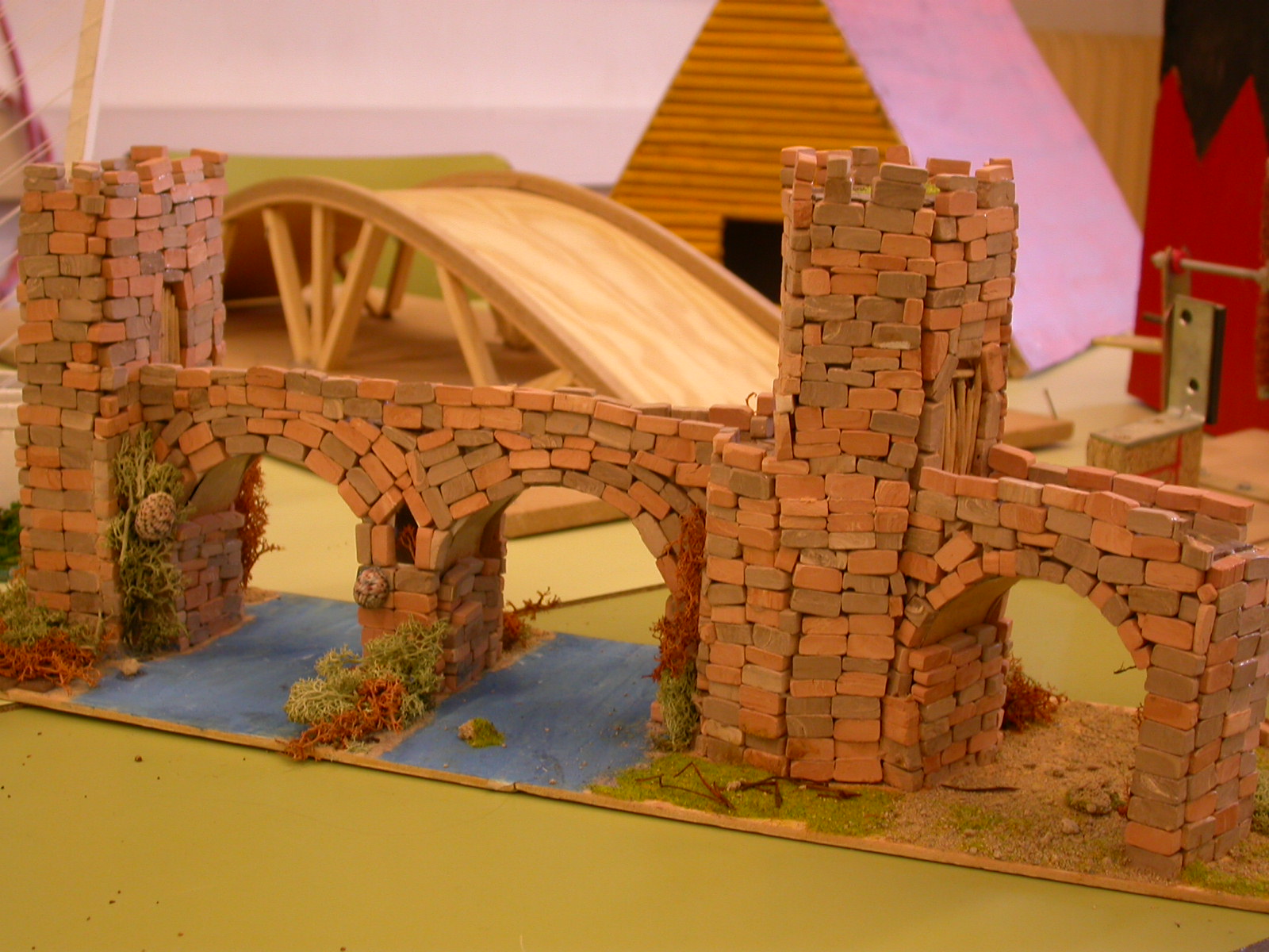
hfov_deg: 36.8
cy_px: 476
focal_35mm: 52
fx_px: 1906
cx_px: 634
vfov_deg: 28.0
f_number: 2.9
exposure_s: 1/30.4
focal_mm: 10.9
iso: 100
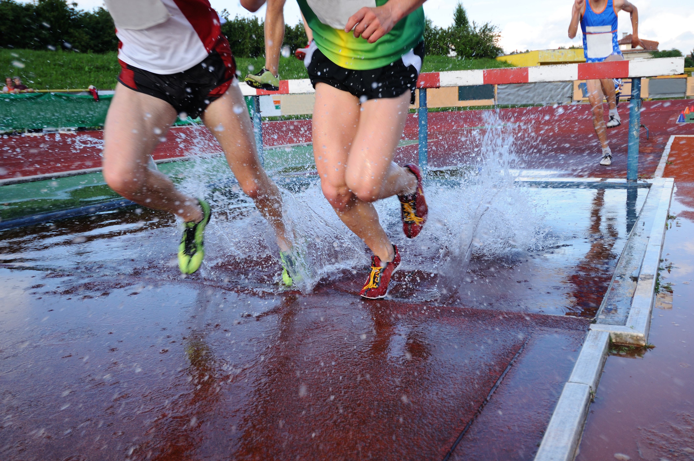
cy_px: 230
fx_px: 693
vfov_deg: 36.8
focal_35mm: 36
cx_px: 347
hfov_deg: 53.2
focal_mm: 24
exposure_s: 1/350
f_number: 4.8
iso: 200
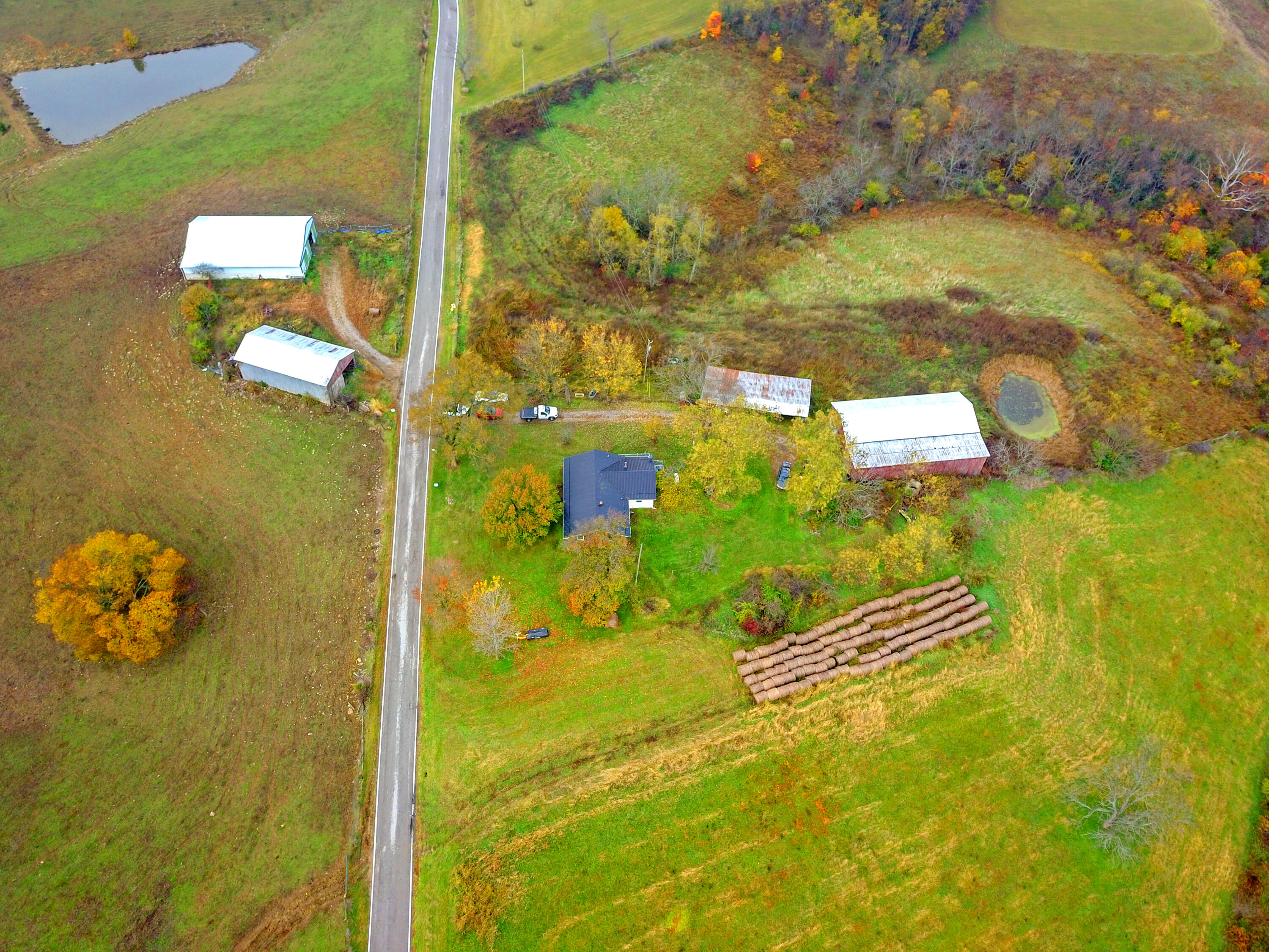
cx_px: 634
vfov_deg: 53.1
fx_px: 953
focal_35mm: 26
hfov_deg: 67.3
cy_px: 476
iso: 100
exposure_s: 1/300
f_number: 2.2
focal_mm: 4.73
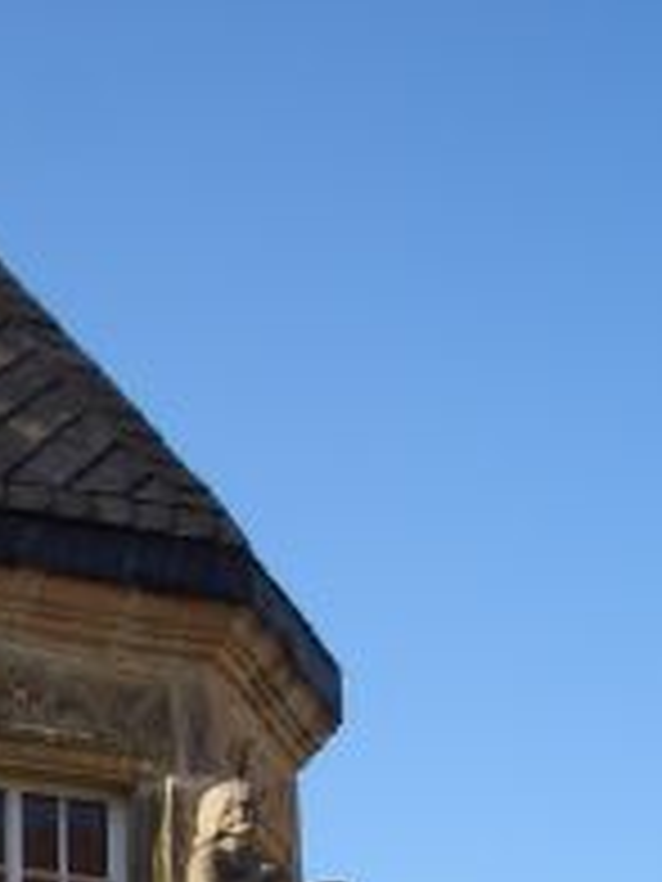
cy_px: 1098
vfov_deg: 17.4
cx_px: -239
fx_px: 2728
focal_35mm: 107
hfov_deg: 13.3
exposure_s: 1/320
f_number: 4.3
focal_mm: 5.8
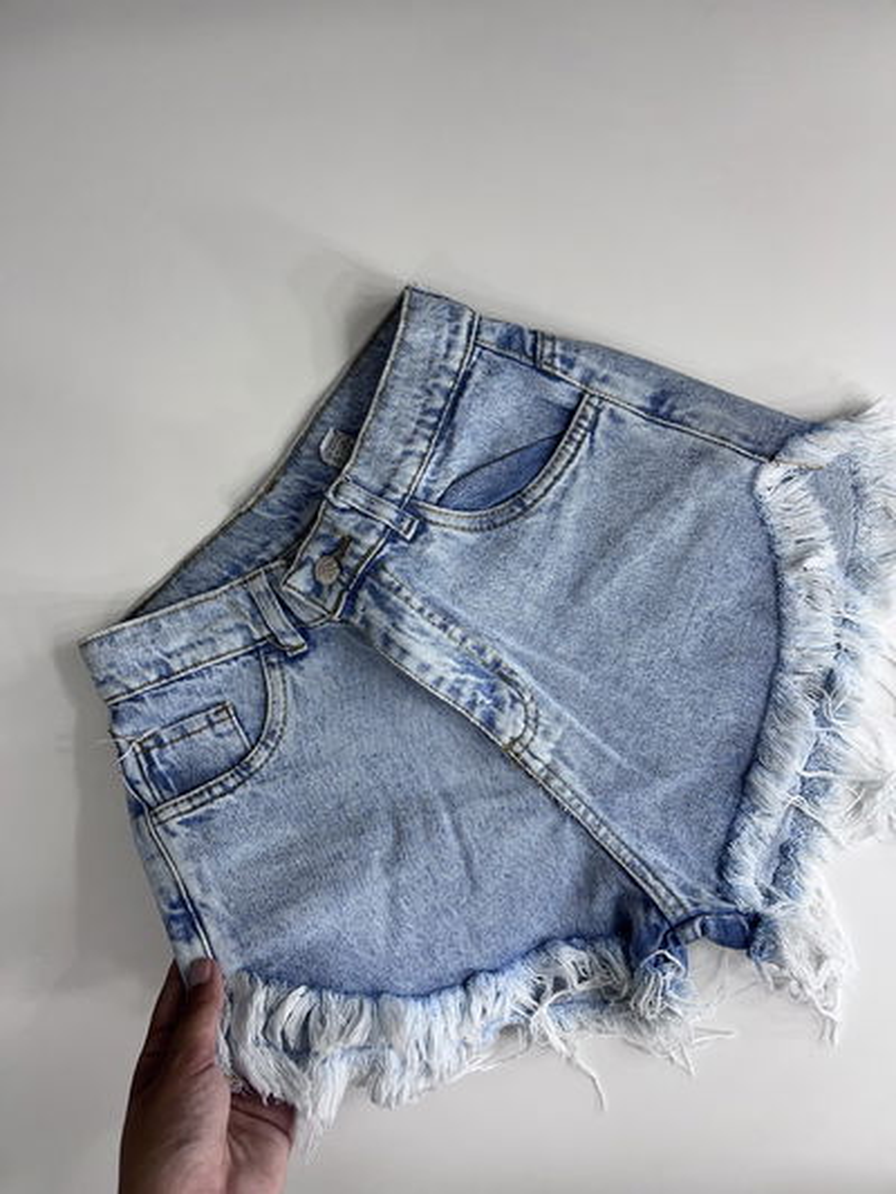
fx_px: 897
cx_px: 448
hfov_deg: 53.1
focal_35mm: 26
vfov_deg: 67.3
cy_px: 597
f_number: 1.6
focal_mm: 5.1
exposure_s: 1/100
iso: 40
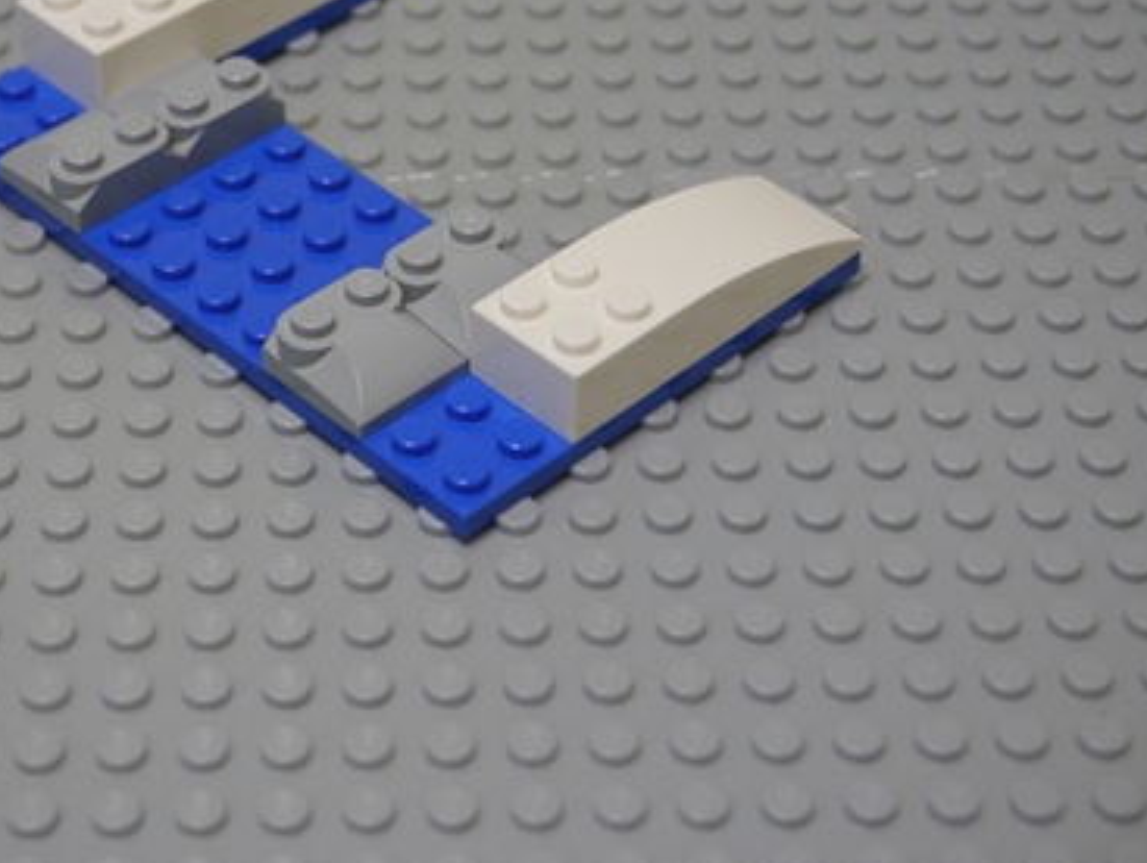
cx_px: 414
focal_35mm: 90
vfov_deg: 16.4
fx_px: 2985
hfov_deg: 21.7
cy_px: 285
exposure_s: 1/60
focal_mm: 31
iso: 640
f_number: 5.4
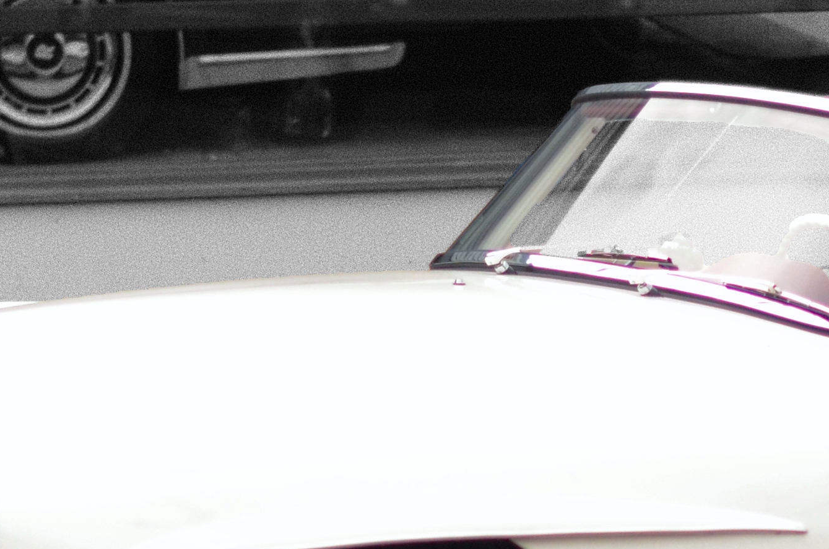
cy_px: 592
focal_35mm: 276
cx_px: 715
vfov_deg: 4.9
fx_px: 6343
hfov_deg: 7.5
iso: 1000
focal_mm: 50
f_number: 2
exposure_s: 1/8000
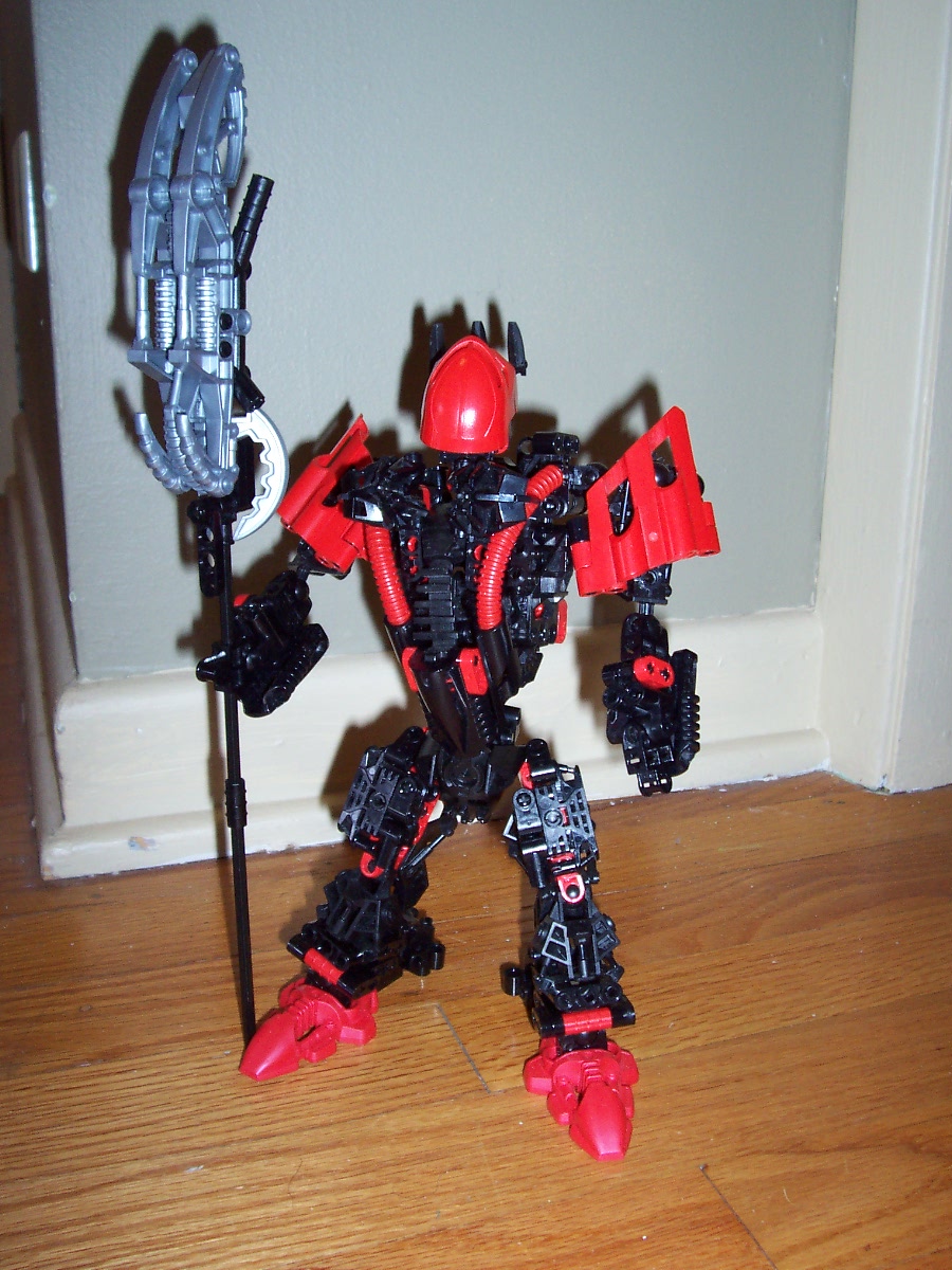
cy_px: 635
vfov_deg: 50.1
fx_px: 1357
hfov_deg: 38.7
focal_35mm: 37
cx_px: 476
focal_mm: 5.6
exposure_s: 1/60
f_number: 2.8
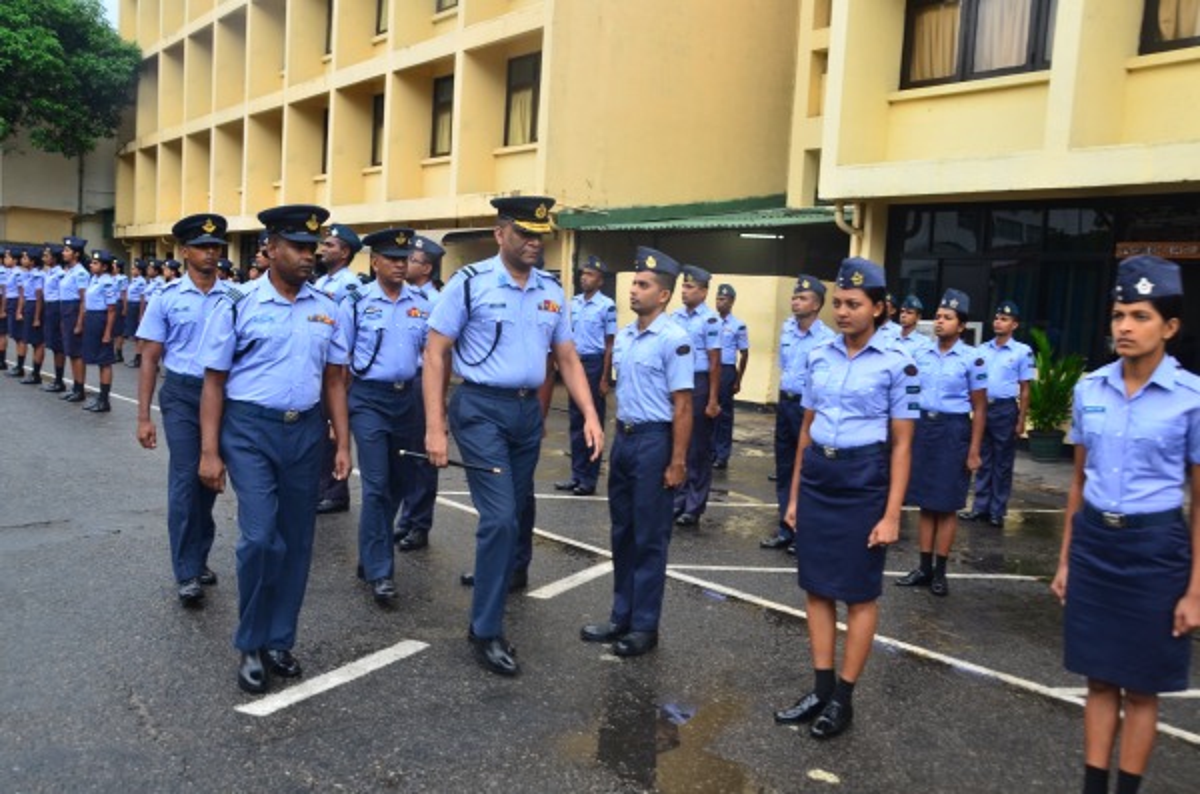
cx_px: 600
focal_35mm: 33
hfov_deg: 57.3
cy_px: 397
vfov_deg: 39.8
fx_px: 1097
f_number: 6.3
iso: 250
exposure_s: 1/80
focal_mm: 22
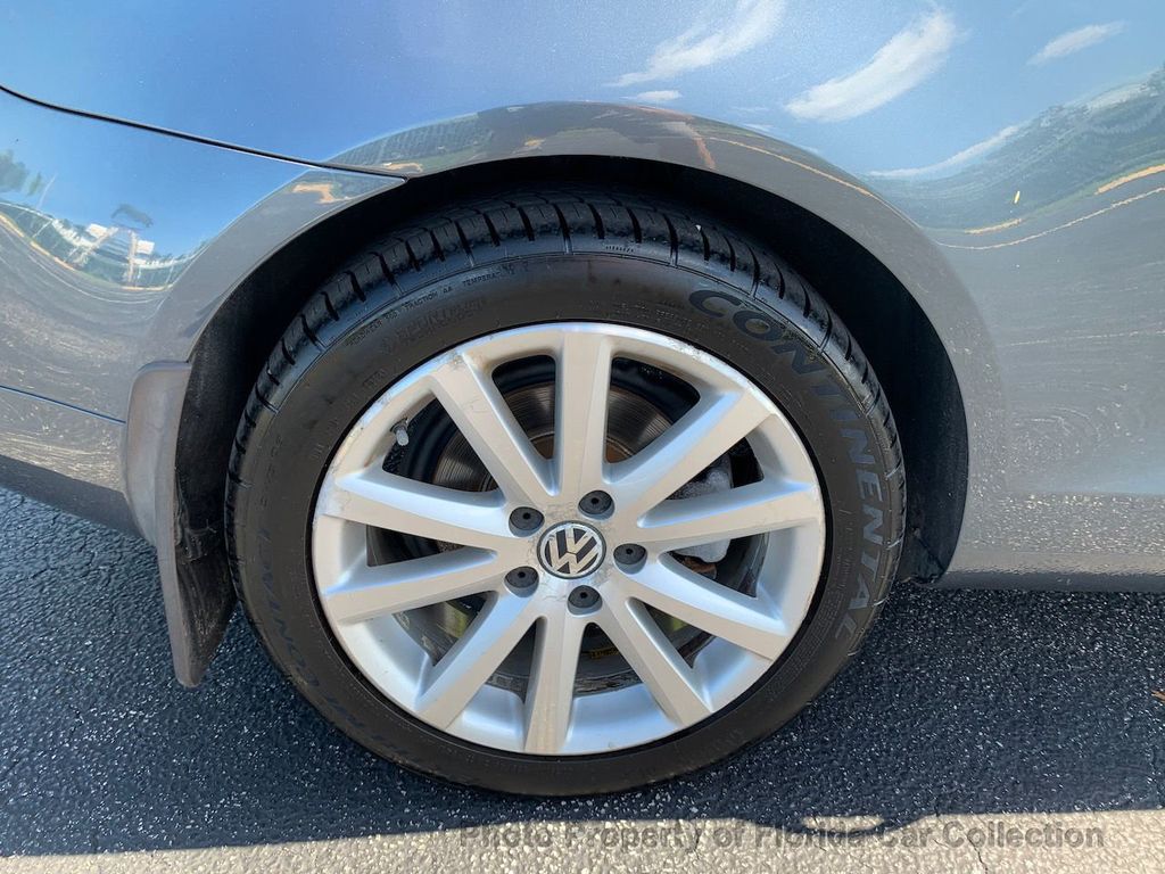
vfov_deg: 53.1
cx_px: 582
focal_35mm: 26
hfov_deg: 67.3
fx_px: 875
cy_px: 437
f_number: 1.8
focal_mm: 4.25
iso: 25
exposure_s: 1/250
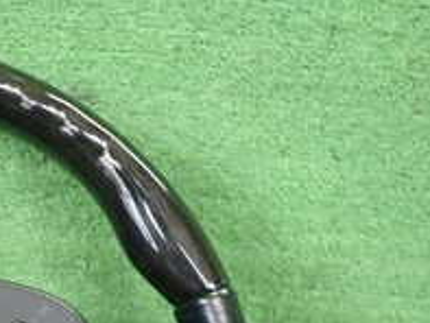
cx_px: -155
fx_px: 945
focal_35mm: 76
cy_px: 434
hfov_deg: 22.5
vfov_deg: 18.0
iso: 500
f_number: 2
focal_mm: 4.5
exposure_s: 1/30
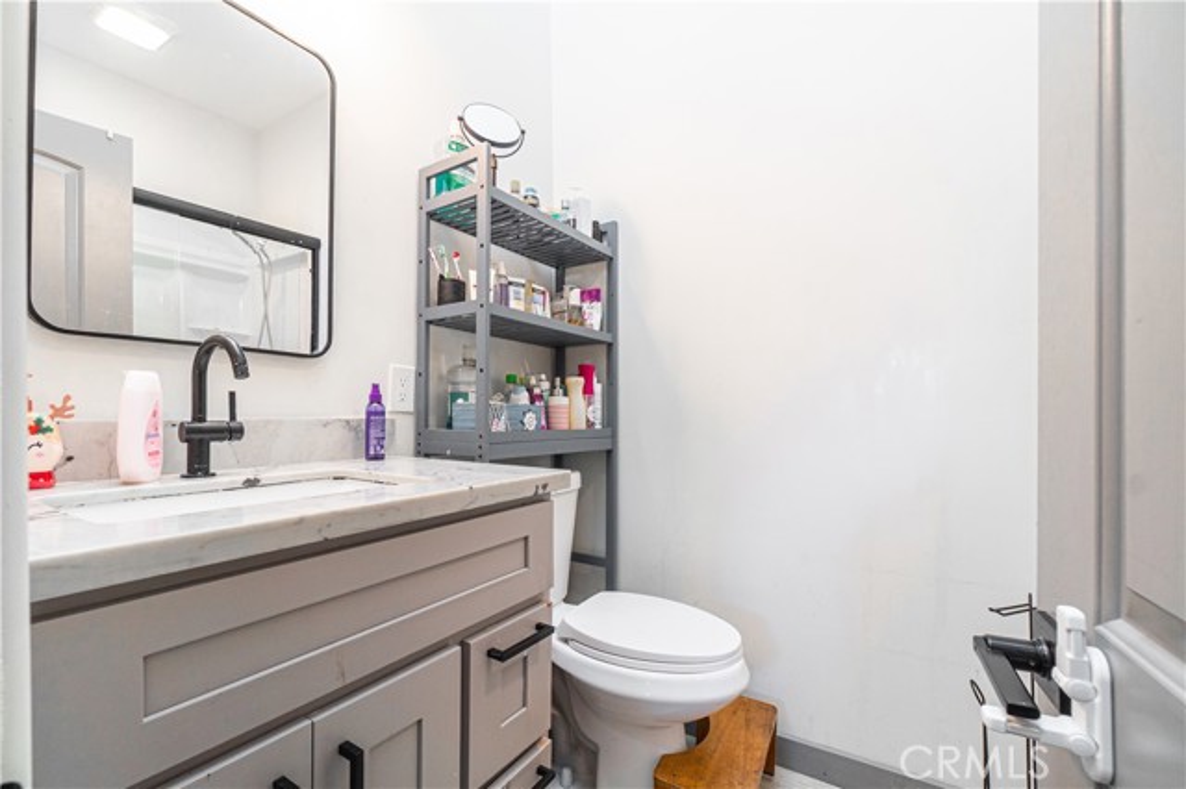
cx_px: 593
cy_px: 394
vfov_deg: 77.3
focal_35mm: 15
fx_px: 494
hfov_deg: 100.4
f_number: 7.1
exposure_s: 1/8
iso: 320
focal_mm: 10
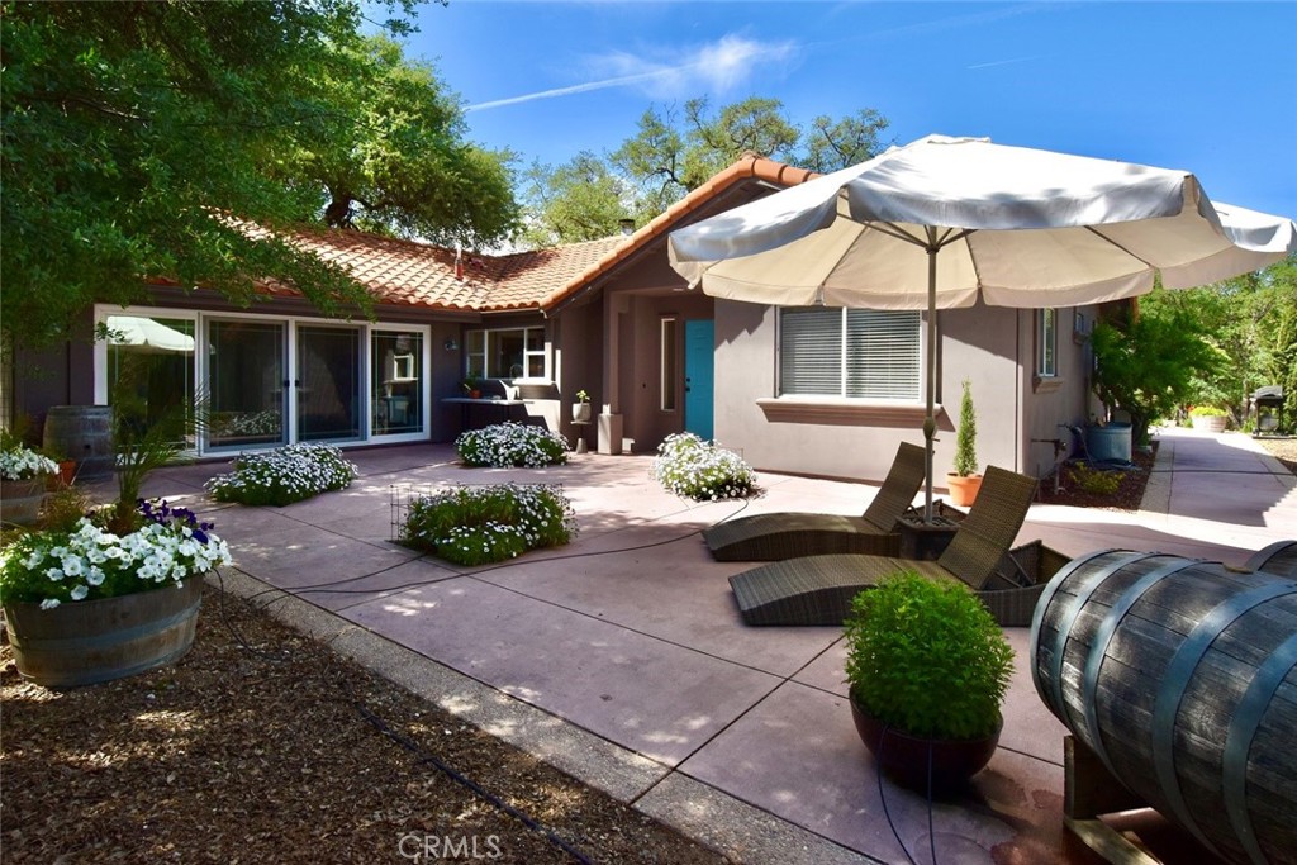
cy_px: 432
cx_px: 648
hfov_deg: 90.0
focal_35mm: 18
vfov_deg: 67.4
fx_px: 649
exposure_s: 1/400
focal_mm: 12
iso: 400
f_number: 11
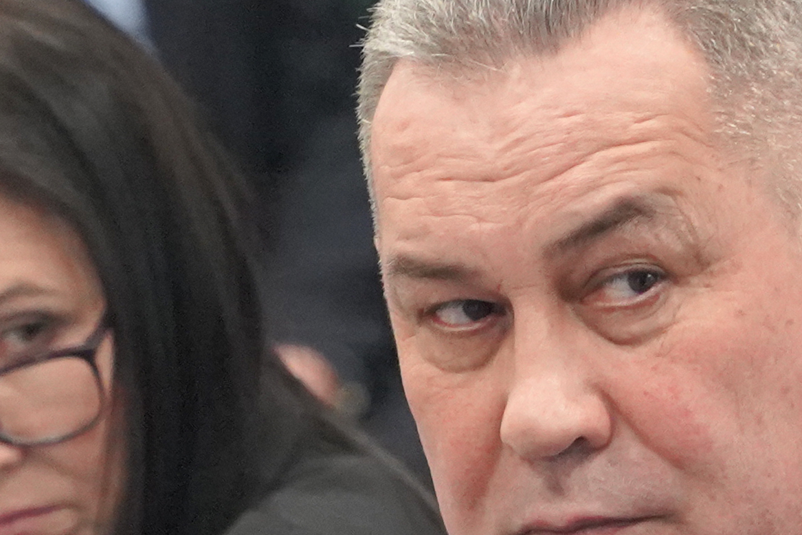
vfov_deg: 2.0
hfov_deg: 3.0
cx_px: 252
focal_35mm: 691
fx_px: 15393
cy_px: 696
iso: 8000
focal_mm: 138
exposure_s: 1/160
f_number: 5
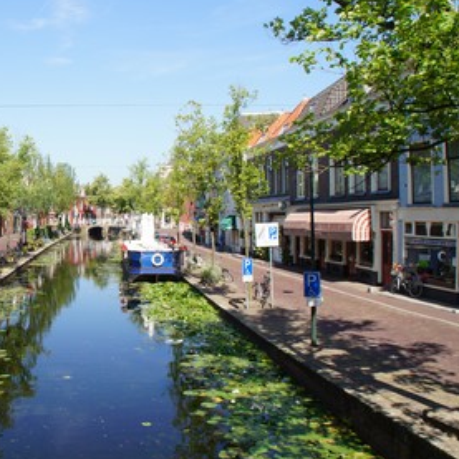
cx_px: 106
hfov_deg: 42.3
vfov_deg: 43.8
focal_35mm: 38
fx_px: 570
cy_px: 218
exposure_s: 1/80
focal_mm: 18
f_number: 11
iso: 100
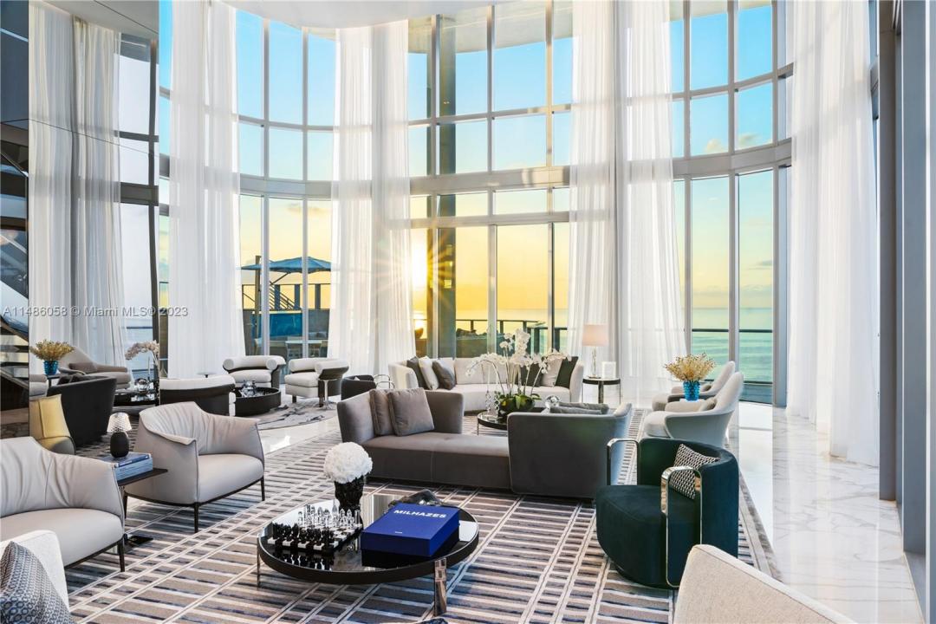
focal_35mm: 24
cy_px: 312
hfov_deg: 73.7
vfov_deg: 53.1
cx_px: 468
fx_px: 624
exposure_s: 1/4
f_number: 11
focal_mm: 24
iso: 200
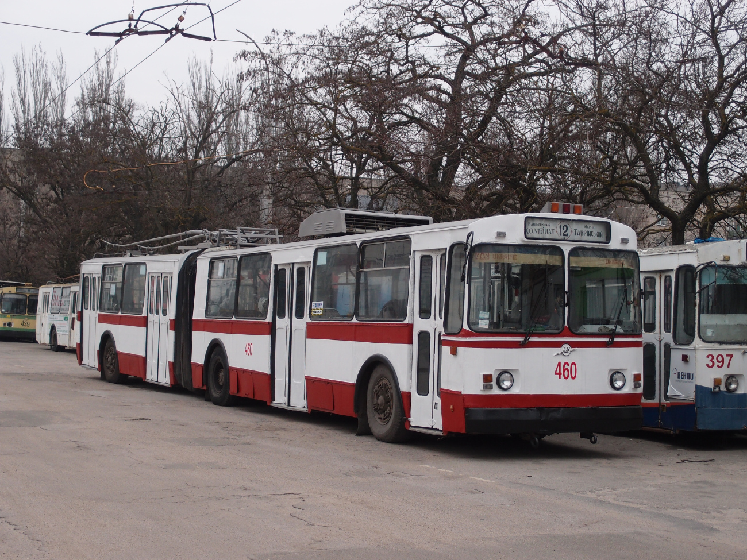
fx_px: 1187
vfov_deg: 26.6
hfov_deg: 34.9
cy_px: 280
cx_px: 374
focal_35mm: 55
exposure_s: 1/160
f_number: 2.2
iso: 100
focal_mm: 11.84
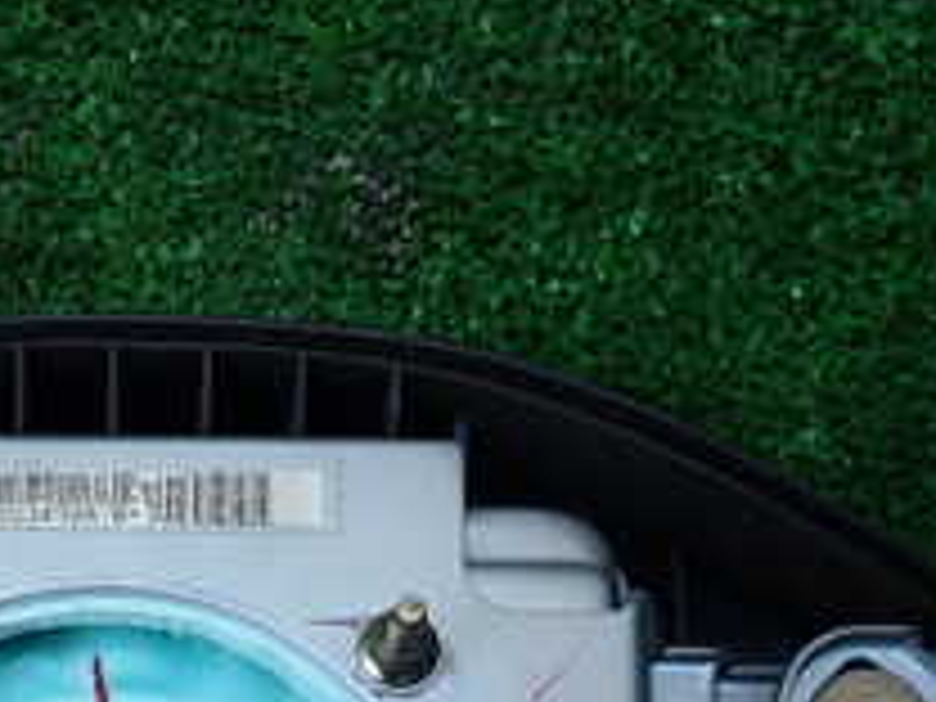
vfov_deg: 18.8
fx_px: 1947
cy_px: 932
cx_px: 76
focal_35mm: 72
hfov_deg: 26.1
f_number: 2
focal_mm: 4.5
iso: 100
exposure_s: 1/80
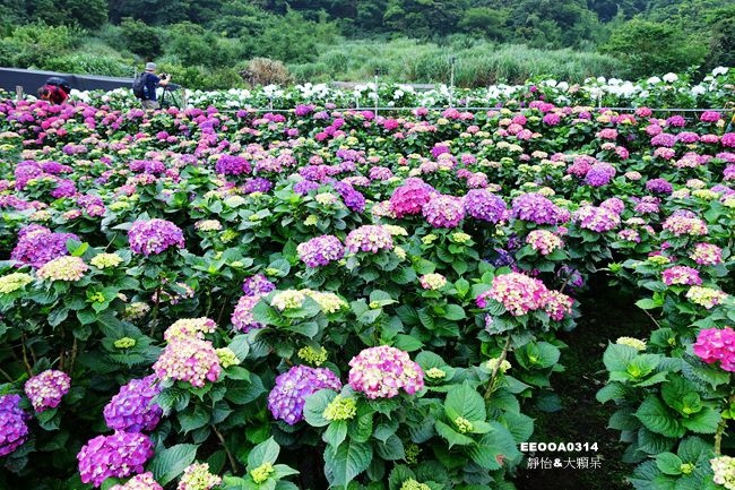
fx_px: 490
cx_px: 368
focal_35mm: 24
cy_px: 245
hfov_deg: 73.8
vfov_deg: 53.1
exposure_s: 1/80
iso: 125
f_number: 3.5
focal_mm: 8.8
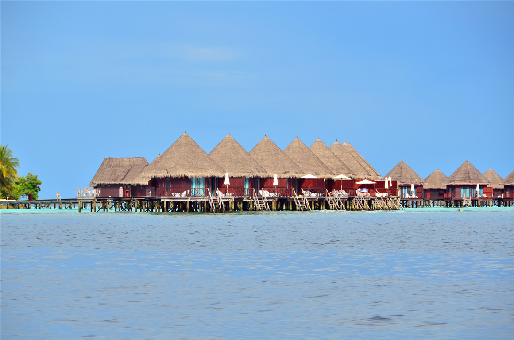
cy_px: 170
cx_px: 257
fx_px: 3205
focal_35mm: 225
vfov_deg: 6.1
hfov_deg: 9.2
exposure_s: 1/320
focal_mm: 150
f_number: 9
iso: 100
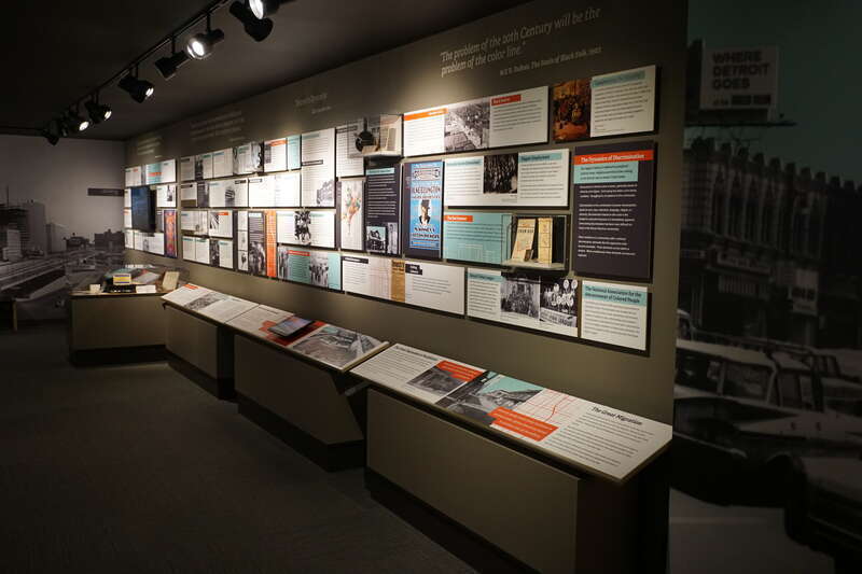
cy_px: 287
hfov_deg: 55.1
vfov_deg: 38.3
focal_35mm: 34
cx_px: 431
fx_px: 826
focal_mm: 23
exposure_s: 1/160
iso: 1250
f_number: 4
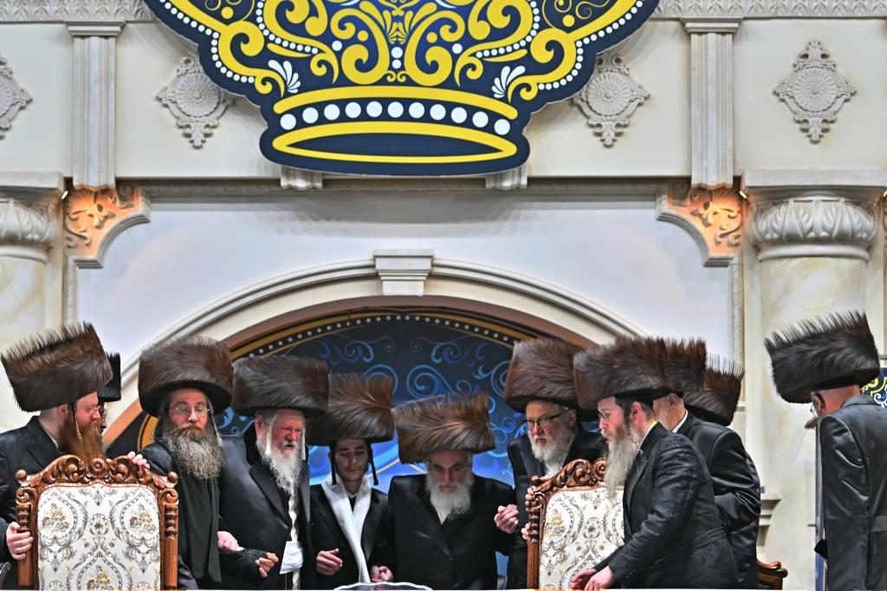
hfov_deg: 12.5
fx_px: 4064
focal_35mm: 165
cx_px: 444
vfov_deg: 8.3
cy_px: 296
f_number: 2.8
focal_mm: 110
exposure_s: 1/250
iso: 320
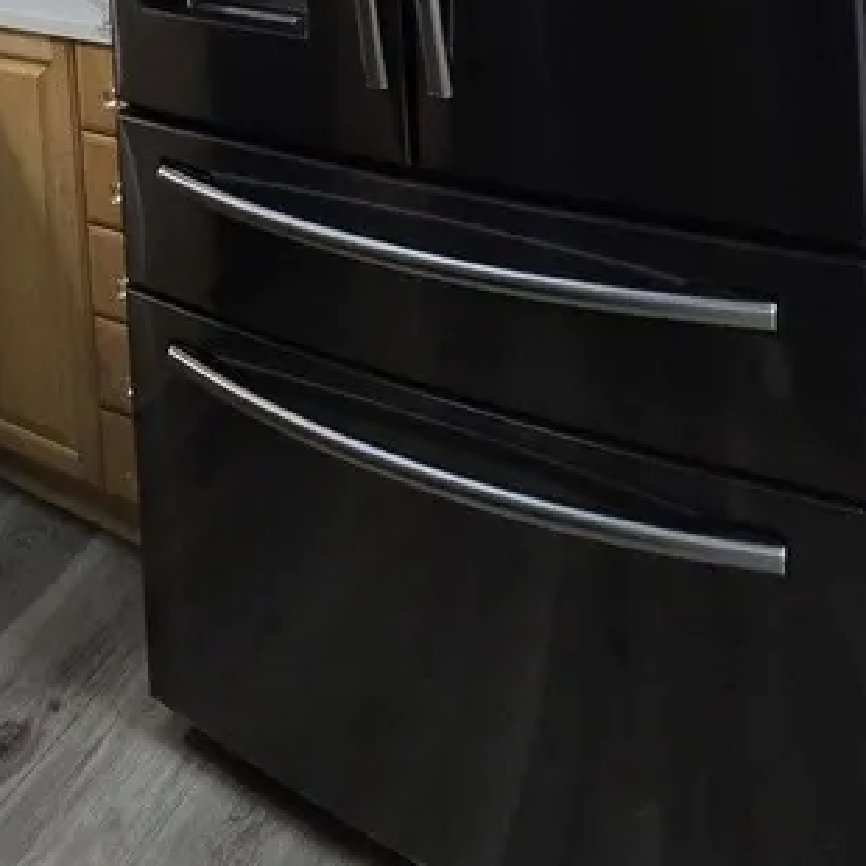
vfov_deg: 31.0
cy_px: -299
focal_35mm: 40
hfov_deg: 36.8
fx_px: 1132
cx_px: -34
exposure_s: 1/60
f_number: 2.2
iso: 400
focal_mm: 2.2
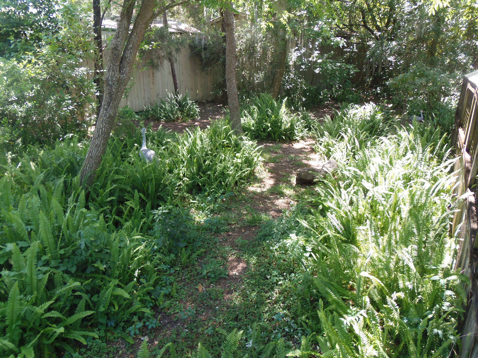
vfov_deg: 56.8
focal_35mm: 24
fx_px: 331
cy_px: 179
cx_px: 239
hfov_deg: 71.6
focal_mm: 4.3
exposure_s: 1/50
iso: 64
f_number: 2.9
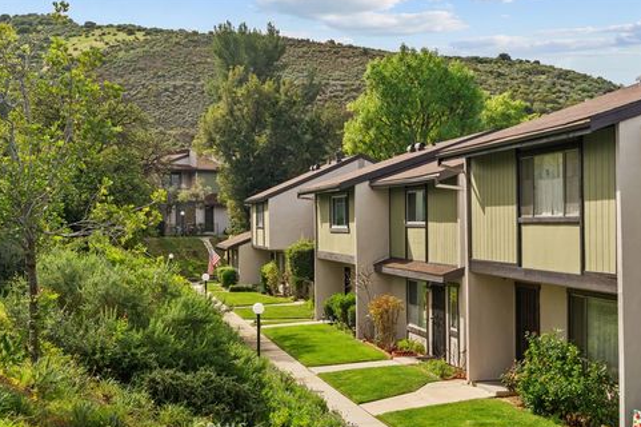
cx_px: 312
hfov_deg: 38.2
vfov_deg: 26.0
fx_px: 925
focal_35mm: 52
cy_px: 216
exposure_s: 1/10
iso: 80
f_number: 8
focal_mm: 50
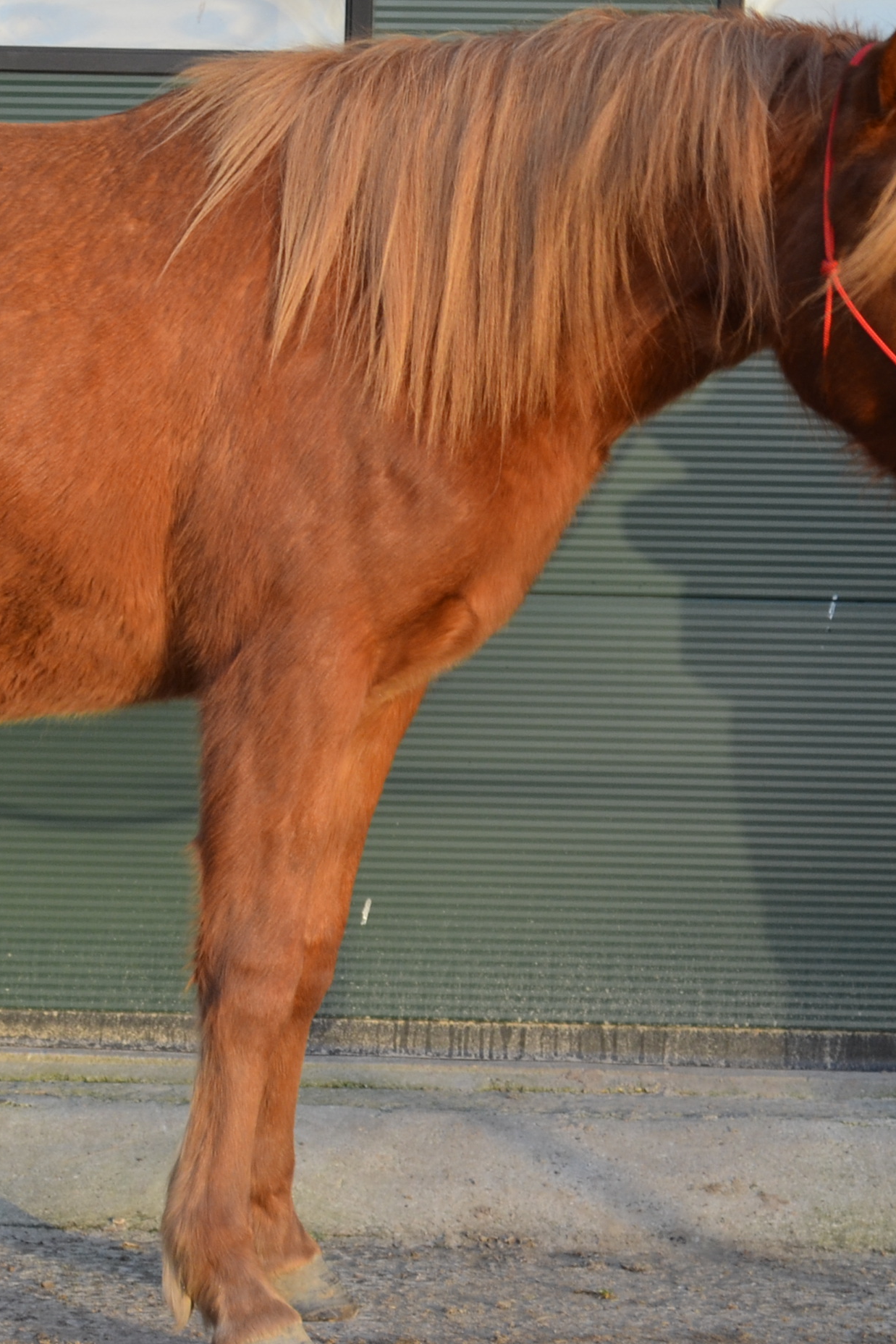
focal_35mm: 143
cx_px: -72
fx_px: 5338
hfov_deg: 9.5
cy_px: 660
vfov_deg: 14.3
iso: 400
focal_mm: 48
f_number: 5.6
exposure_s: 1/125
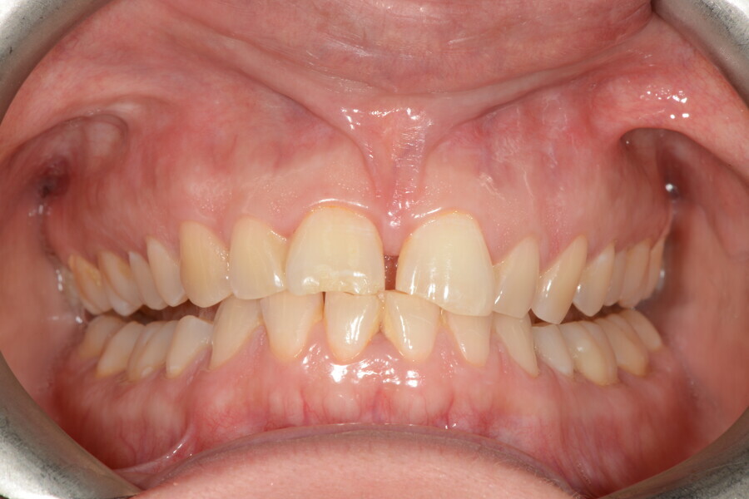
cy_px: 250
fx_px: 2184
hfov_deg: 19.5
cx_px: 374
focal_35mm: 105
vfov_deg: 13.0
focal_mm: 105
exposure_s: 1/60
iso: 200
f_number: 40
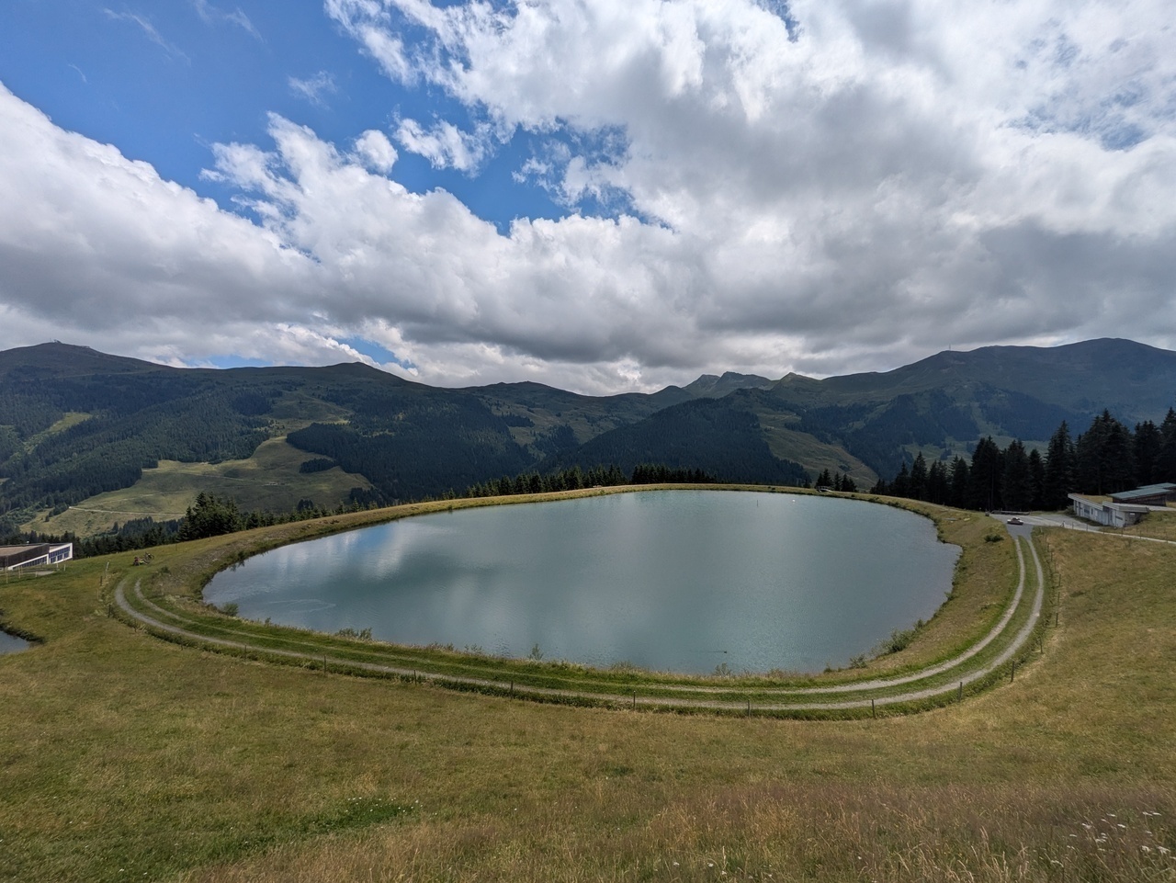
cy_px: 442
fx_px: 476
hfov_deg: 102.0
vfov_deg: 85.7
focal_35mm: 14
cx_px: 588
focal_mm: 1.83
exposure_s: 1/4184
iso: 47
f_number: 2.2
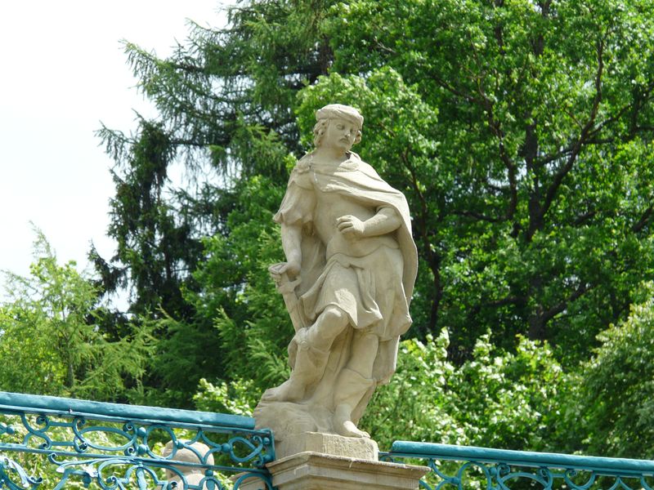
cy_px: 245
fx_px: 5460
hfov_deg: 6.9
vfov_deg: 5.1
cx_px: 327
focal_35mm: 289
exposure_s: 1/250
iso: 100
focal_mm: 47.5
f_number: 5
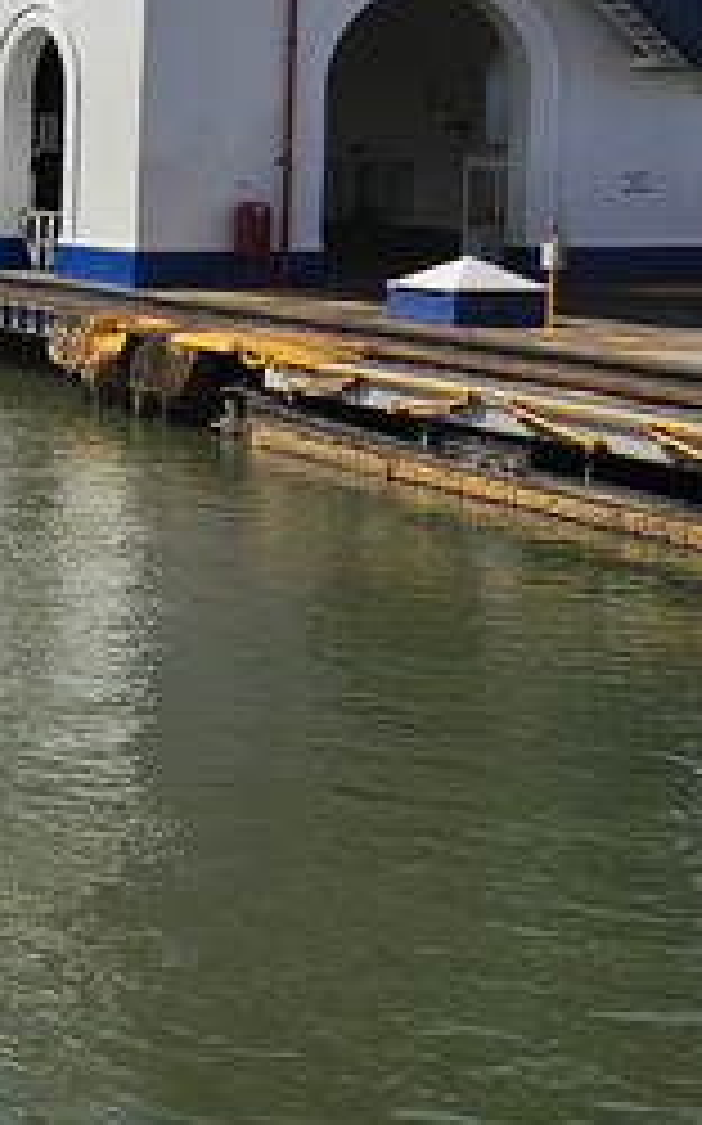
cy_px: 297
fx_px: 2390
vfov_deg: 26.2
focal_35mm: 78
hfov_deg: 12.6
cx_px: -1026
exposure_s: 1/2049
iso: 10
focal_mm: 6.3
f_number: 1.7
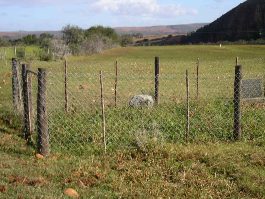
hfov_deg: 36.2
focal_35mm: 53
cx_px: 132
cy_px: 100
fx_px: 406
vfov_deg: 27.5
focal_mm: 8.2
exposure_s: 1/100
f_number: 7.7
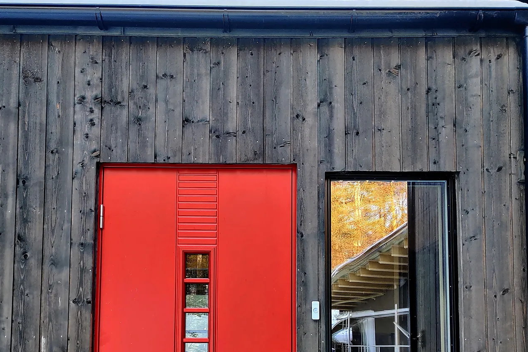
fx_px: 557
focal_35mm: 38
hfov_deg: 50.7
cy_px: 300
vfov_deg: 33.6
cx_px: 266
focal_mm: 4.8
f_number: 1.6
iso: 200
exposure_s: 1/50
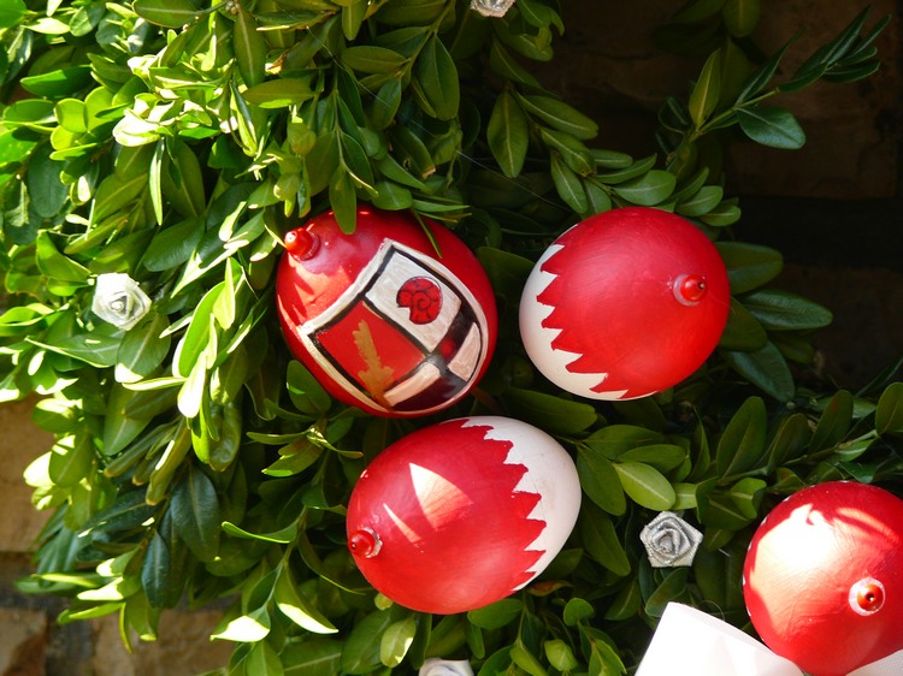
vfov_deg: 5.3
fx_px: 7276
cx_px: 452
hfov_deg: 7.1
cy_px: 338
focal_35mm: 279
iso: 100
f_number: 3.6
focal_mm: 59
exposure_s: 1/50
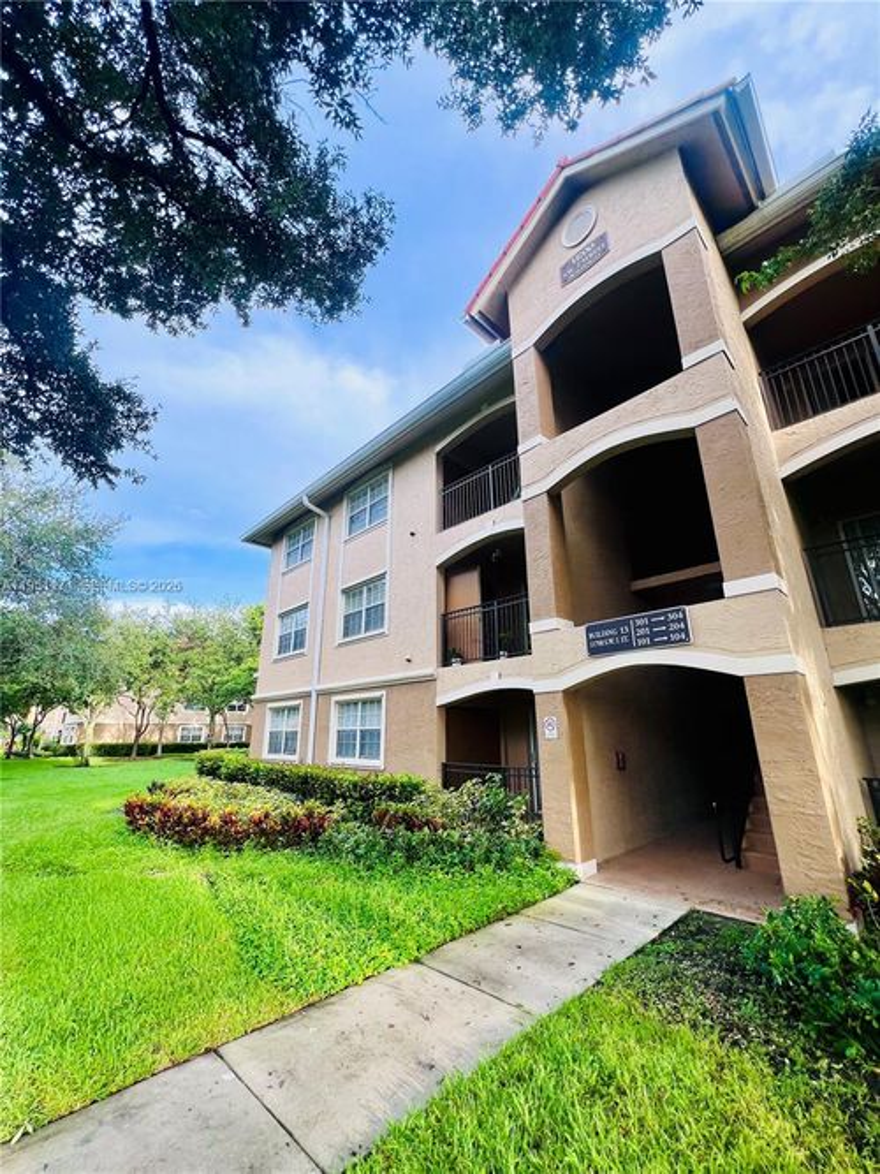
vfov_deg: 106.2
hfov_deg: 89.9
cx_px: 440
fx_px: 441
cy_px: 587
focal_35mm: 13
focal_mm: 1.57
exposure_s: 1/179
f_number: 1.8
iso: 32
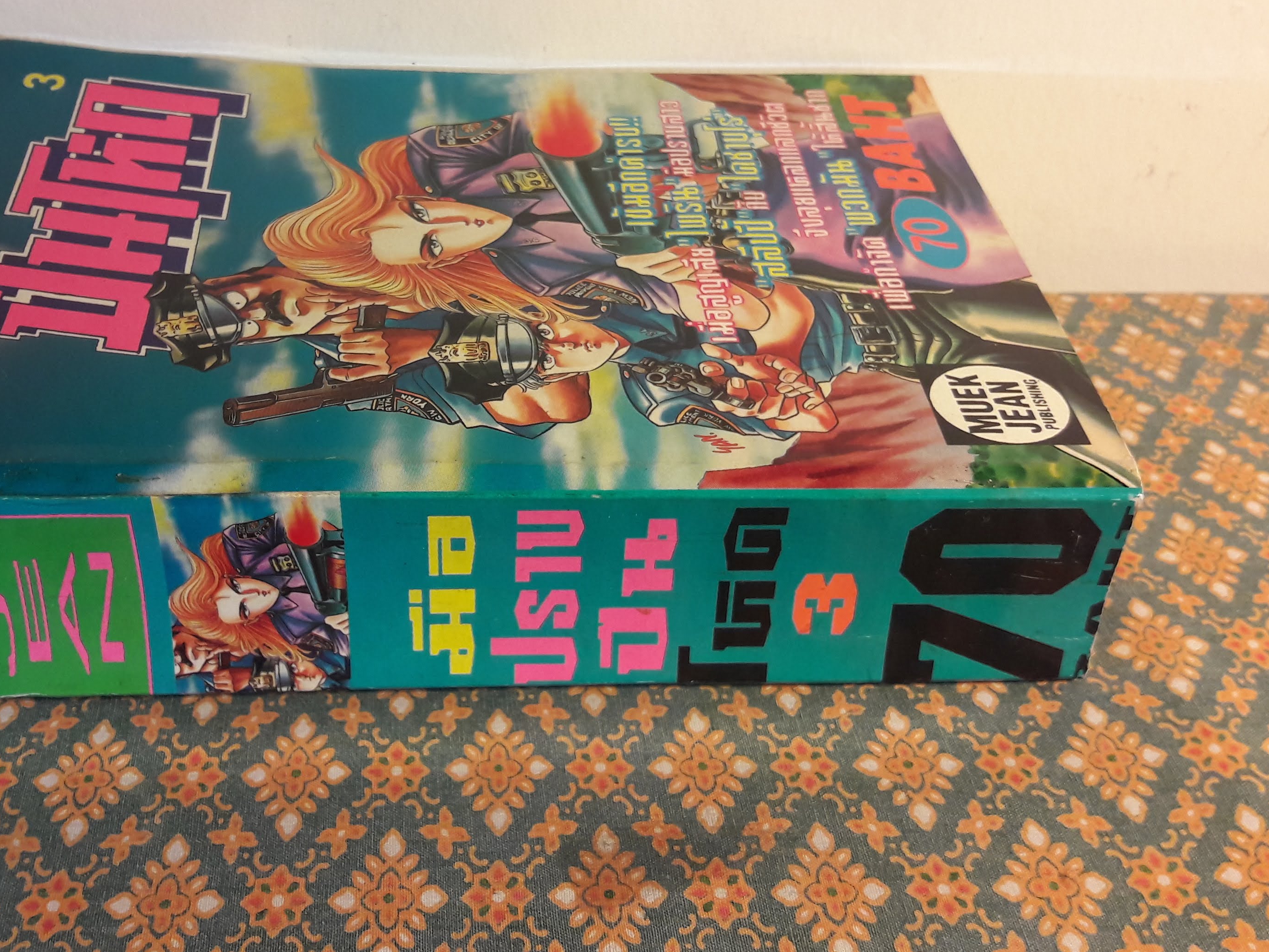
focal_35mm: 42
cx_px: 448
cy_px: 396
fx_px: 1540
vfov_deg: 34.3
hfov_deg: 44.3
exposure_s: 1/33
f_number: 1.9
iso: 100
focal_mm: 3.7
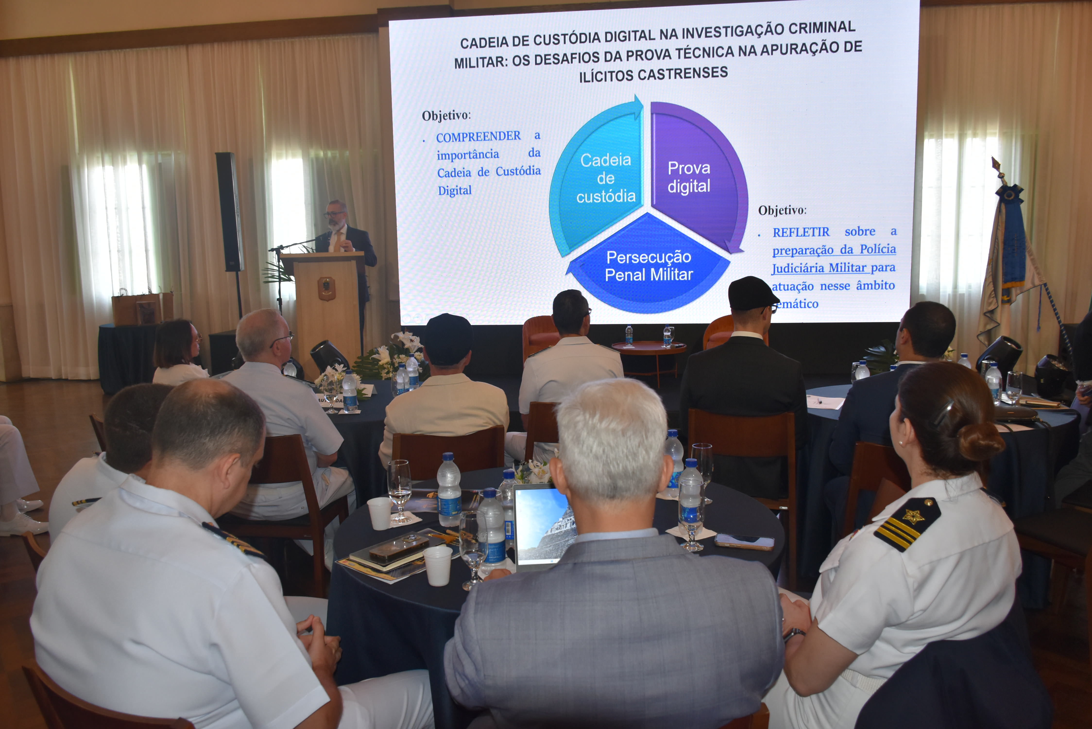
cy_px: 364
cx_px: 546
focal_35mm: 27
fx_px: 819
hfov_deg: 67.4
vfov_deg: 48.0
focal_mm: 18
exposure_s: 1/100
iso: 800
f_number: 5
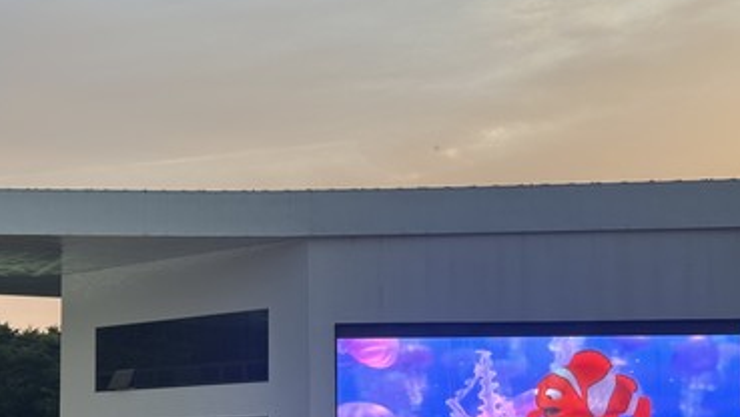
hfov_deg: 24.6
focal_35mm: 85
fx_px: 1669
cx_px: 144
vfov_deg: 14.2
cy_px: 325
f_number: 1.78
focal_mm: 6.86
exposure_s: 1/376
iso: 64
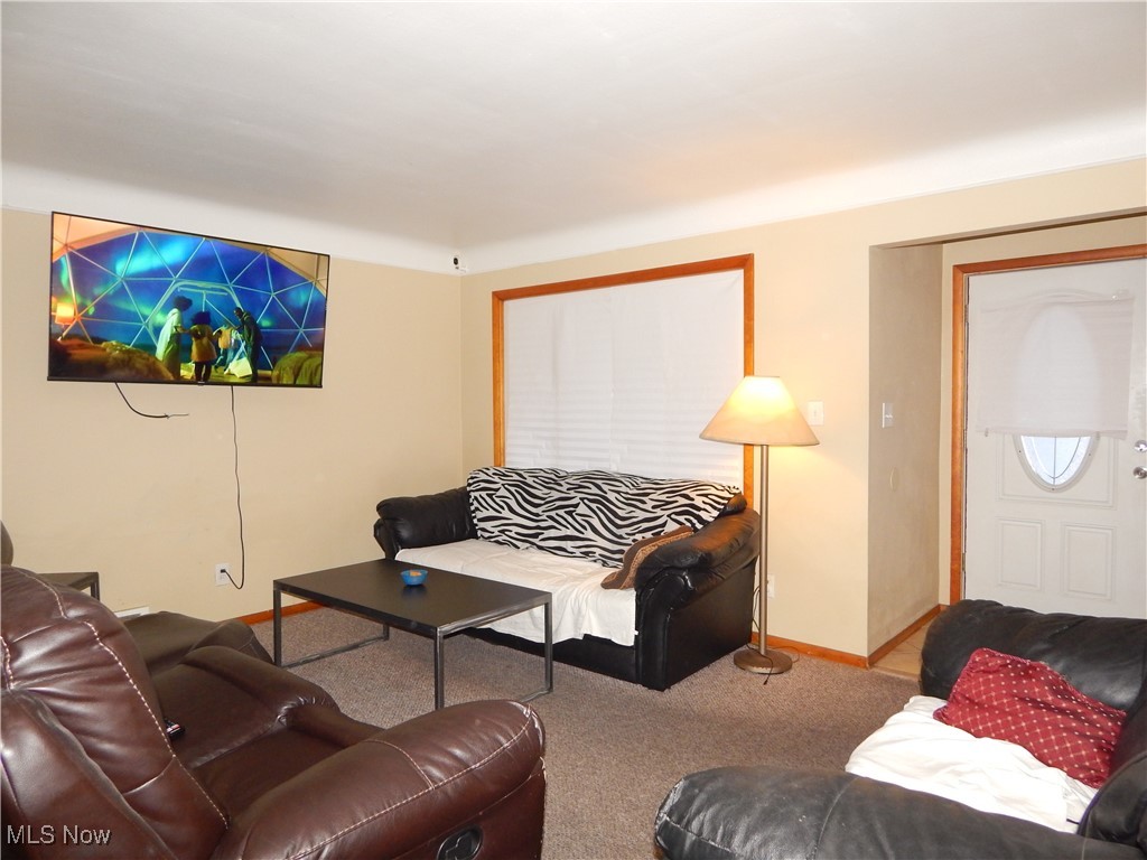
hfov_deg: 73.9
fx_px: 762
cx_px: 574
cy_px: 430
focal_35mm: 23
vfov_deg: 58.9
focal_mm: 4
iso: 320
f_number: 3
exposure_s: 1/30
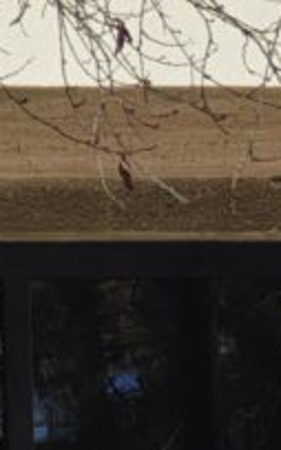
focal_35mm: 962
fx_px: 11779
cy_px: 729
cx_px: 876
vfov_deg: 2.2
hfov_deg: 1.4
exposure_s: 1/787
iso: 50
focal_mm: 19.4
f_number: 2.5
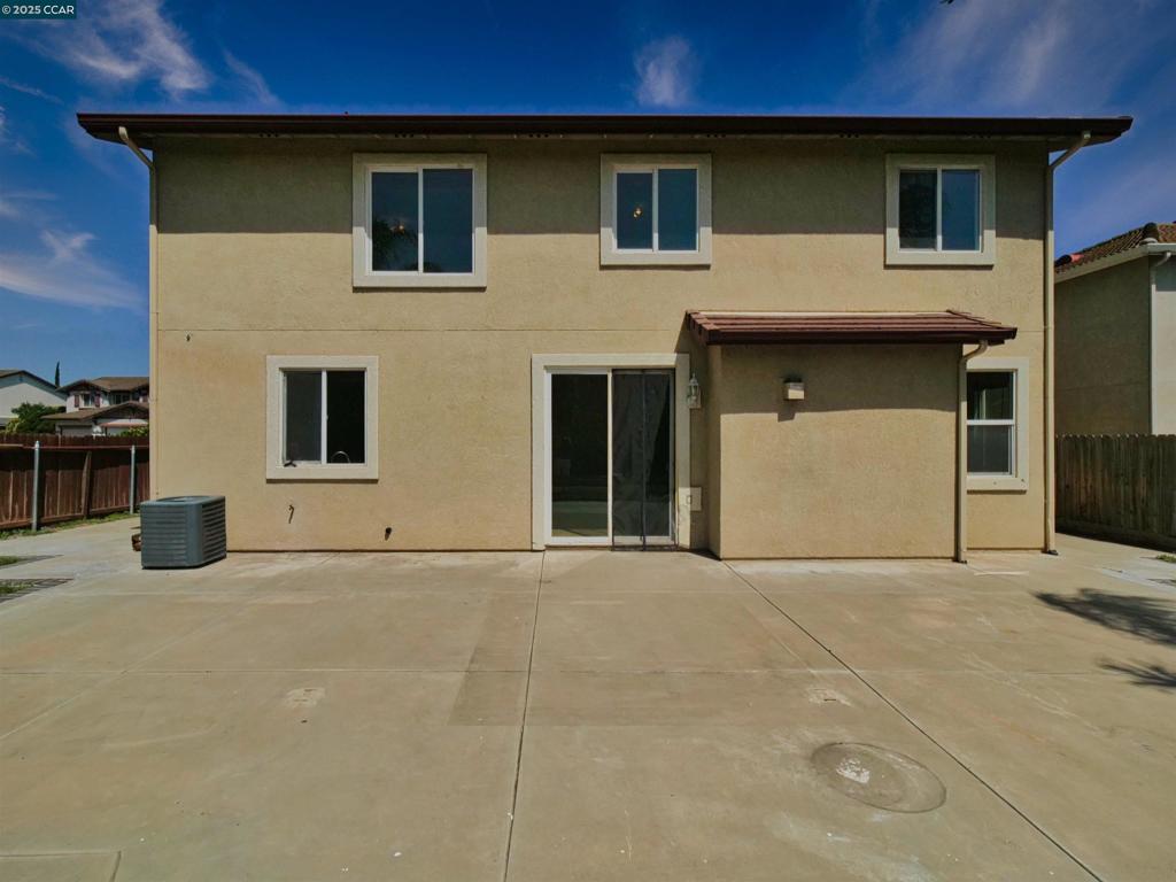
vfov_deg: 71.6
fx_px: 612
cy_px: 441
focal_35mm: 18
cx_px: 588
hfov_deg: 87.8
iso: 320
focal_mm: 9
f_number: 4.5
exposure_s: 1/8000
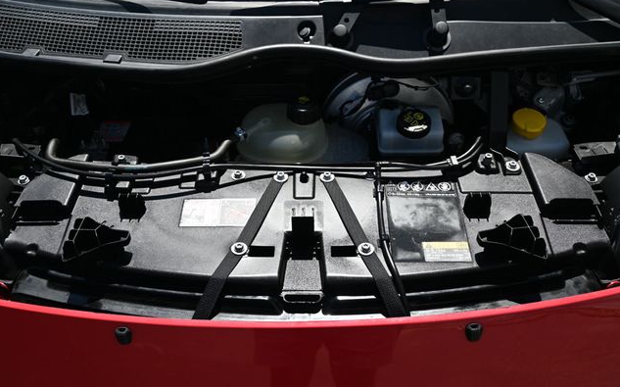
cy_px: 188
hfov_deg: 55.7
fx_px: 587
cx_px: 309
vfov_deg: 36.5
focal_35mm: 35
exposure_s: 1/250
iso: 100
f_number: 5.6
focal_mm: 22.5
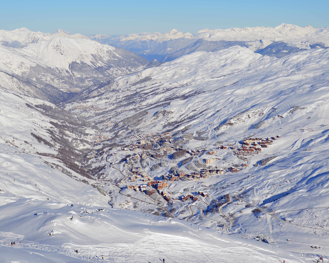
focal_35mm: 72
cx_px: 156
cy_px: 130
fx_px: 701
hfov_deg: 26.4
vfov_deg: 21.3
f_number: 10
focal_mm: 42
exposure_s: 1/400
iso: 100
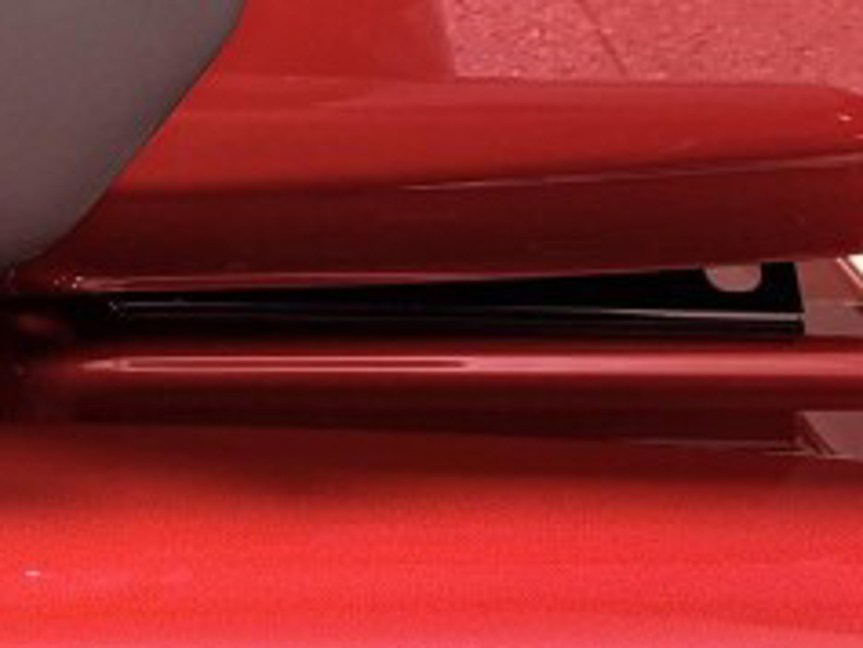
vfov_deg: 12.3
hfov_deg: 16.7
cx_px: 213
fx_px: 2918
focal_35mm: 117
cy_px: -204
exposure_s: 1/60
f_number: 1.6
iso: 125
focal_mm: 5.96
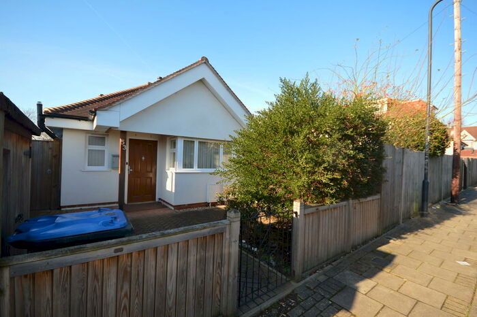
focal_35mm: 15
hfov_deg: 100.4
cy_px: 158
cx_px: 238
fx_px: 199
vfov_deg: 77.3
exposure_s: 1/125
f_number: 5.6
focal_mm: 10
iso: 110
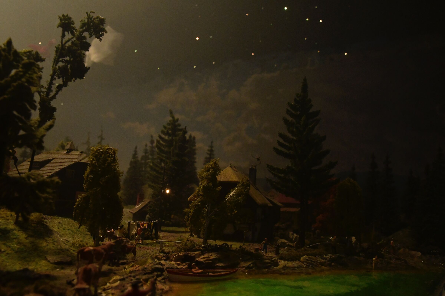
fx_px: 371
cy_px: 148
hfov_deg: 61.9
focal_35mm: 30
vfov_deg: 43.6
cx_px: 222
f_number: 10
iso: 6400
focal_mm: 20
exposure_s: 1/160
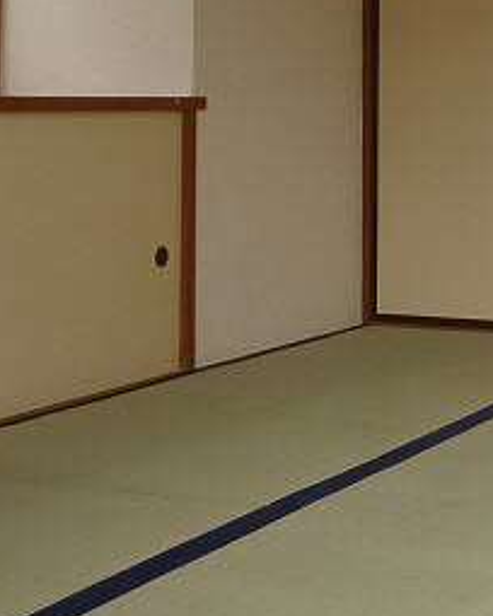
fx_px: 1368
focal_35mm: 75
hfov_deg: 19.3
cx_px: 590
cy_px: 64
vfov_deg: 24.7
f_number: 3.1
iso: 100
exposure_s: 1/60
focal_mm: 5
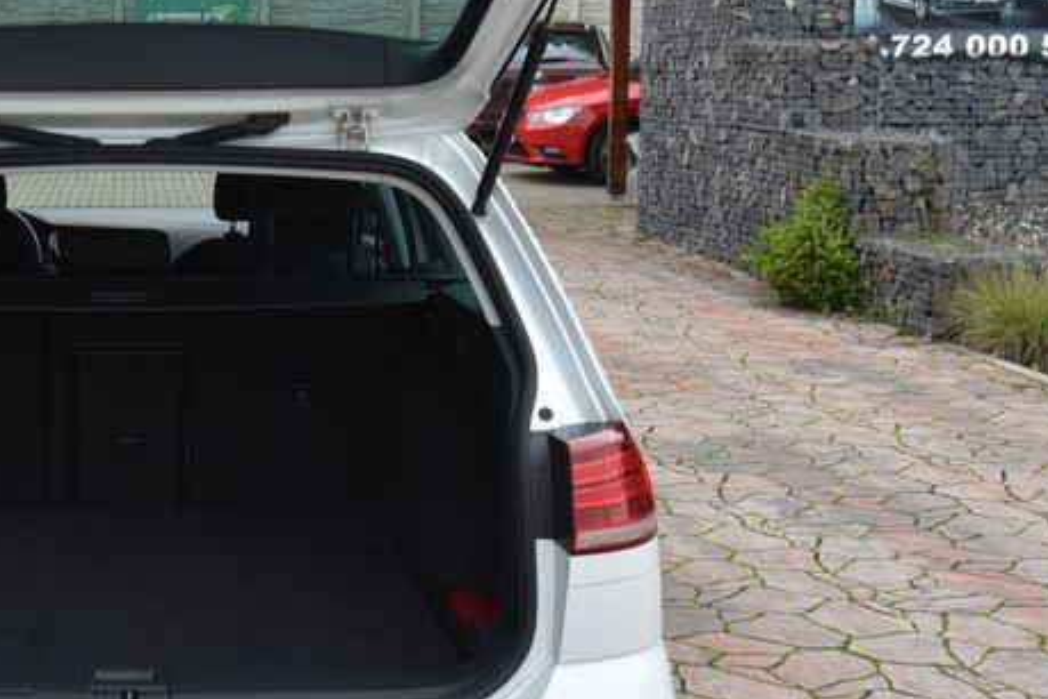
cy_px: 295
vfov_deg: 20.3
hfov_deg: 28.4
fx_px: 1950
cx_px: 18
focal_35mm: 67
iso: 500
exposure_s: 1/160
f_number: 6.3
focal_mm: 30
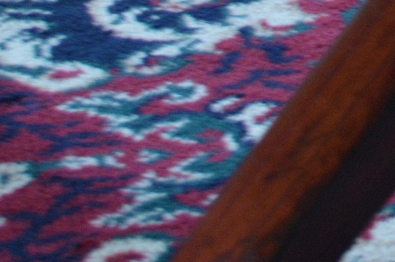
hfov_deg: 8.7
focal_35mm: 221
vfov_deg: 6.0
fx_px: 2423
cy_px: -284
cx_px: 854
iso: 1000
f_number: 4.5
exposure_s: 1/15
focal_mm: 30
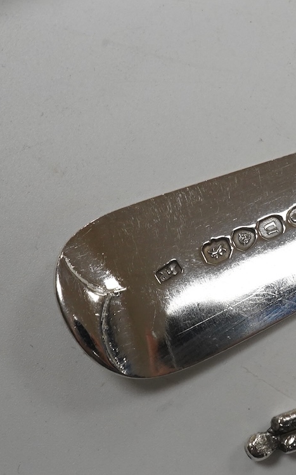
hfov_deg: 18.6
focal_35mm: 69
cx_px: 258
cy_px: 238
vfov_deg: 29.8
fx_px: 891
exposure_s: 1/125
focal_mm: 30
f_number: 22
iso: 2500
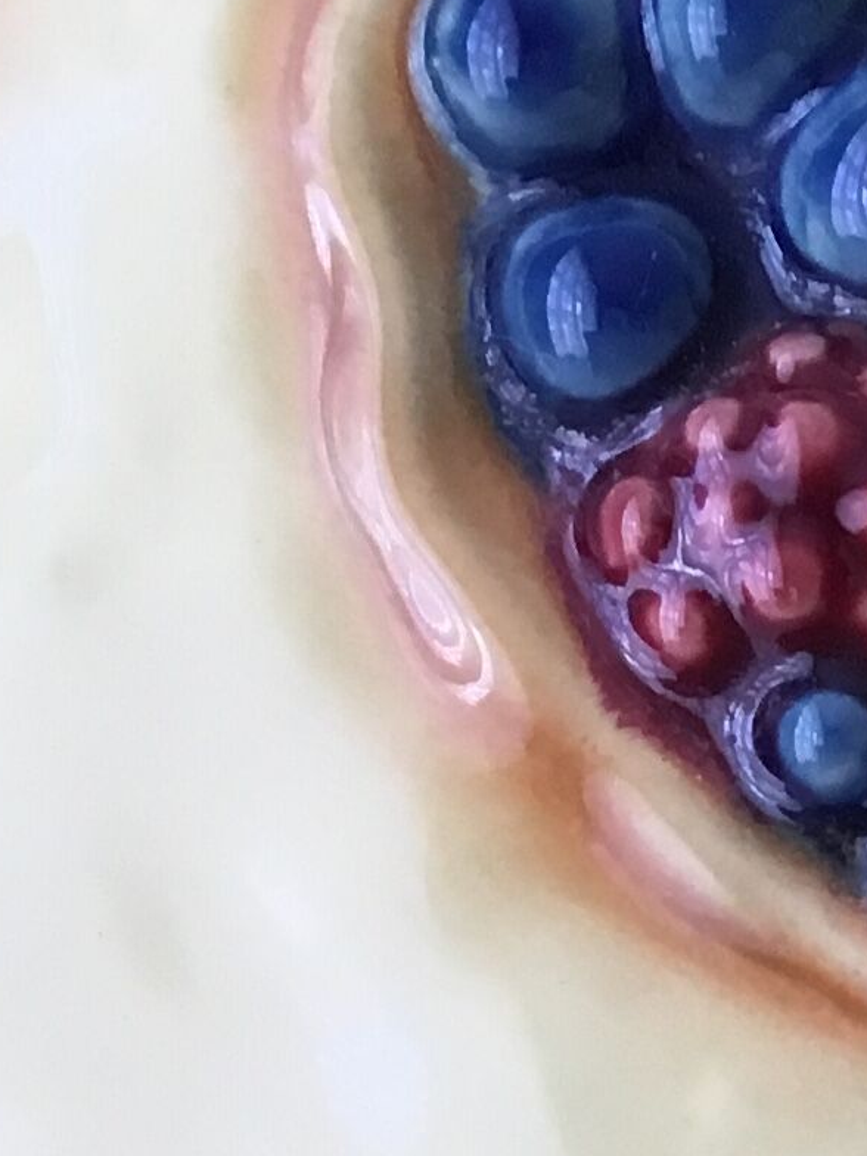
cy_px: 2170
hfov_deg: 10.8
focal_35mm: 129
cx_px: 1548
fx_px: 4308
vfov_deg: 13.5
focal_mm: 3.3
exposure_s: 1/33
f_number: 2.4
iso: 64
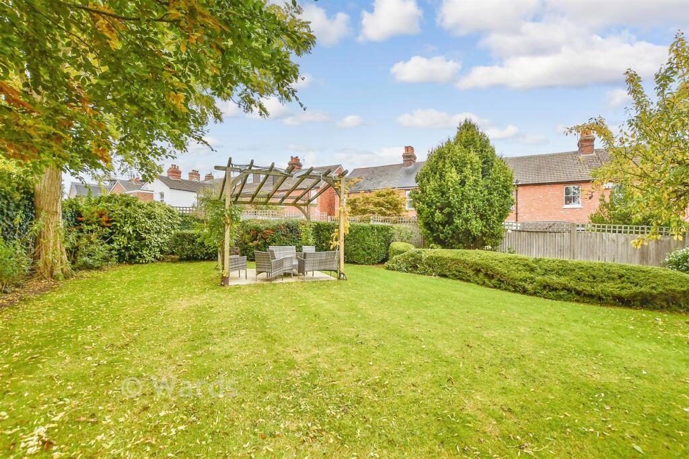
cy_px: 230
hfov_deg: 100.4
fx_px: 287
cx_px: 344
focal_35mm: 15
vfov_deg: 77.3
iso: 320
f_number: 8
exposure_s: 1/250
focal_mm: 10
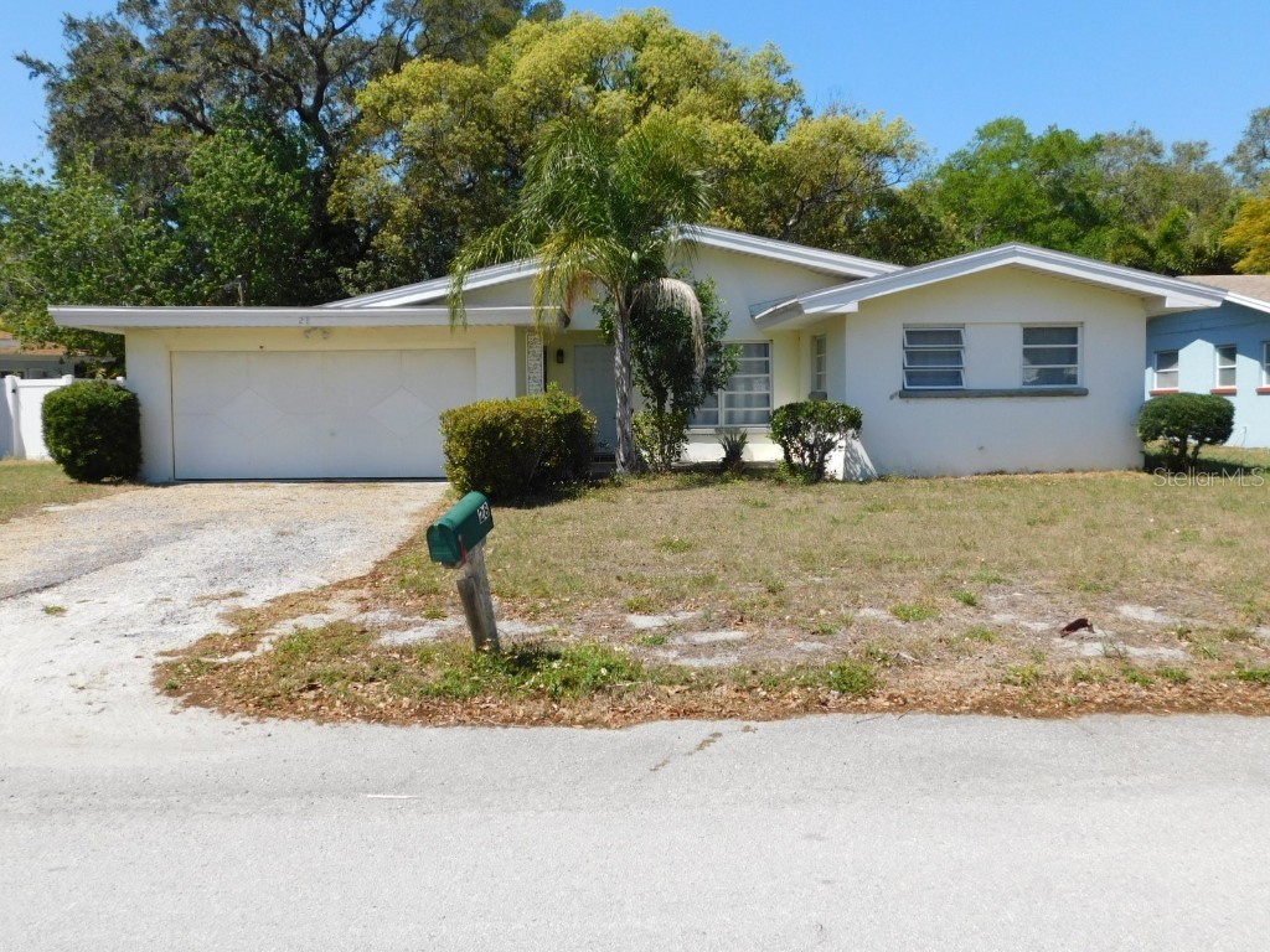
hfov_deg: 60.0
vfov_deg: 46.8
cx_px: 635
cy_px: 476
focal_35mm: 30
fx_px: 1101
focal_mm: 5.3
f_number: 3.2
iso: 125
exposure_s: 1/1250
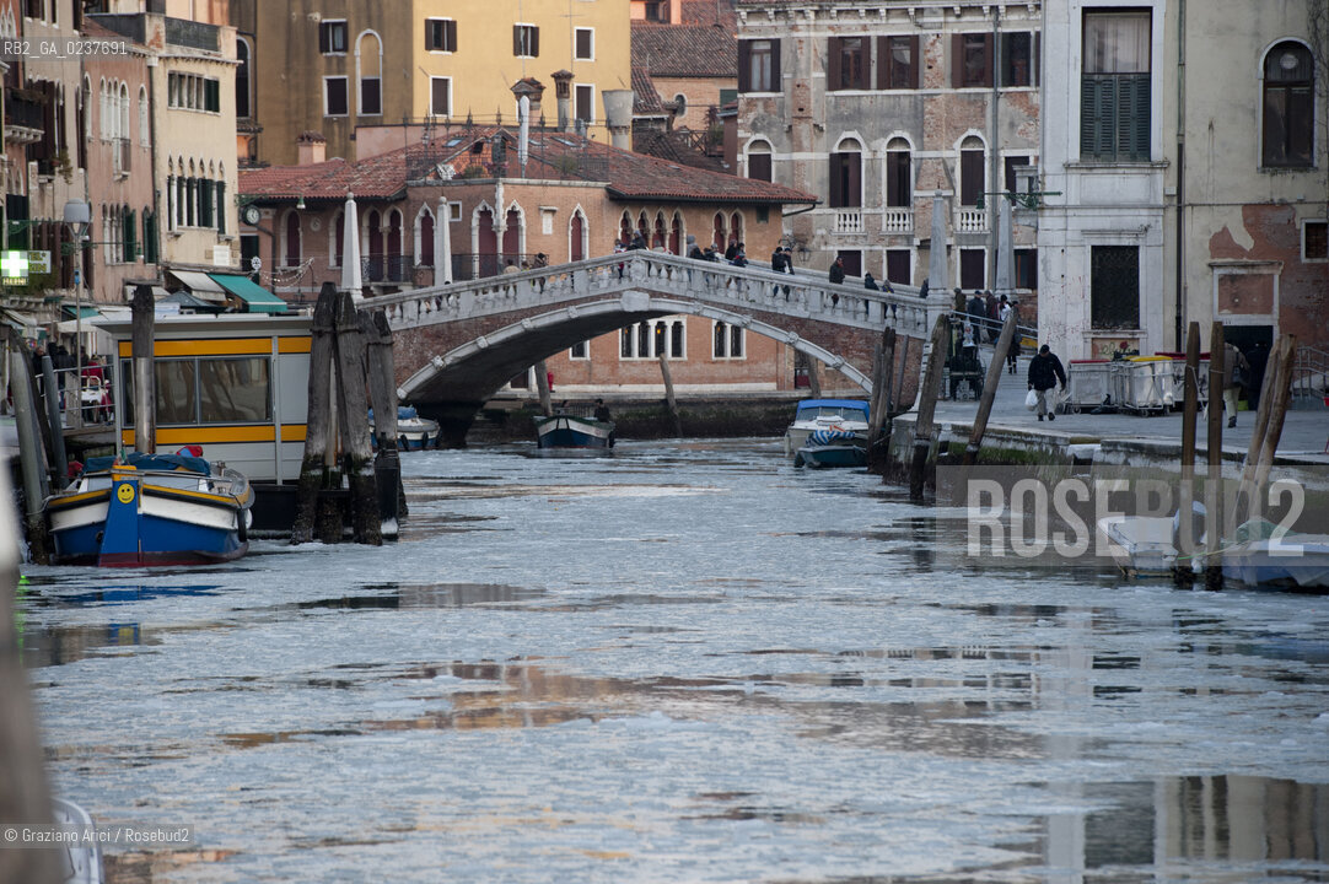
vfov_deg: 6.9
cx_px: 664
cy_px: 442
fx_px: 7379
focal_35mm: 200
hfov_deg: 10.3
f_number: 5.6
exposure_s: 1/125
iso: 1250
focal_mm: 200
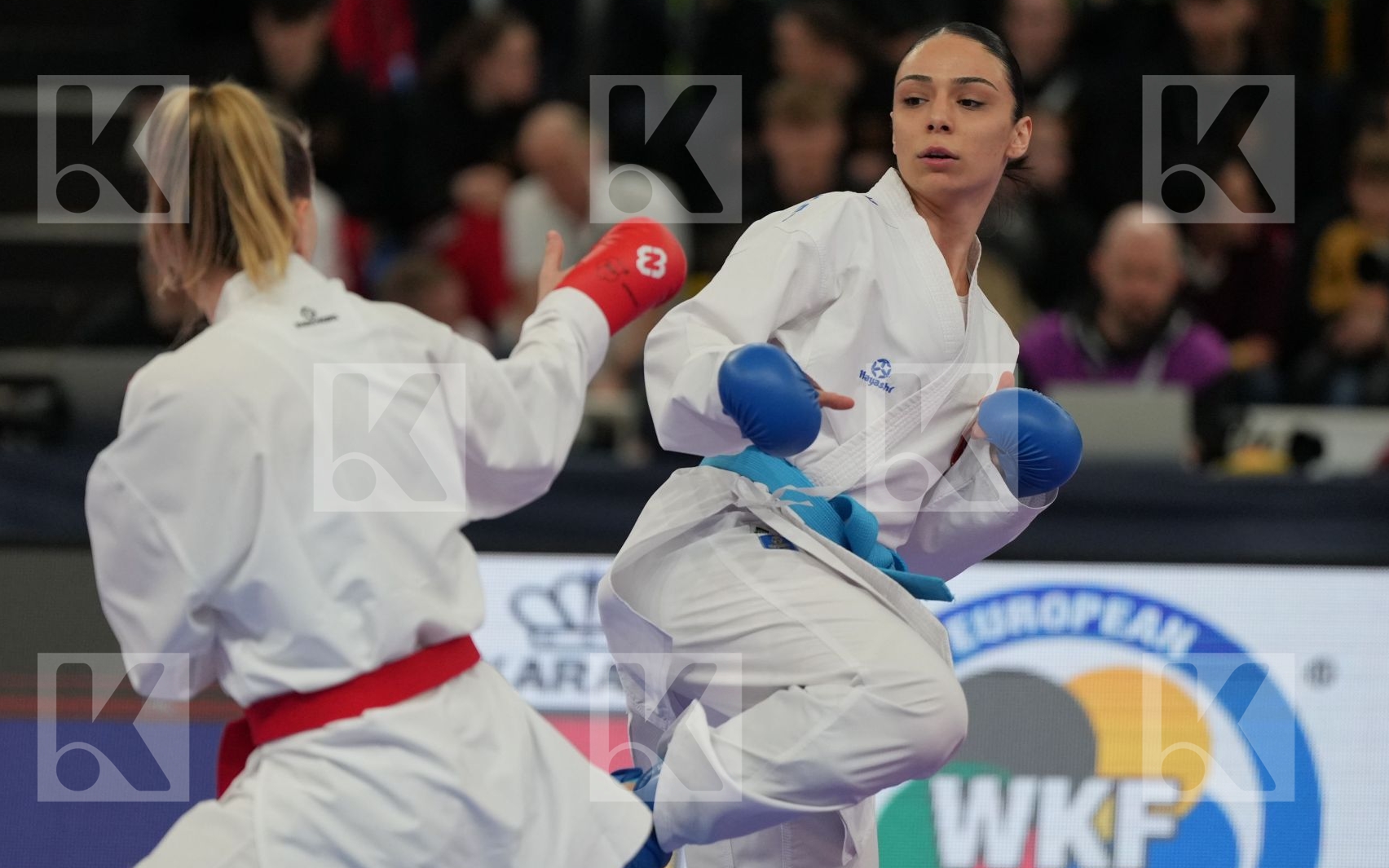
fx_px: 12227
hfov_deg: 6.5
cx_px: 666
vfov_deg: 4.1
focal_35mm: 323
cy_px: 438
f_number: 2.8
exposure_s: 1/1000
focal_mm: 200
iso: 1600
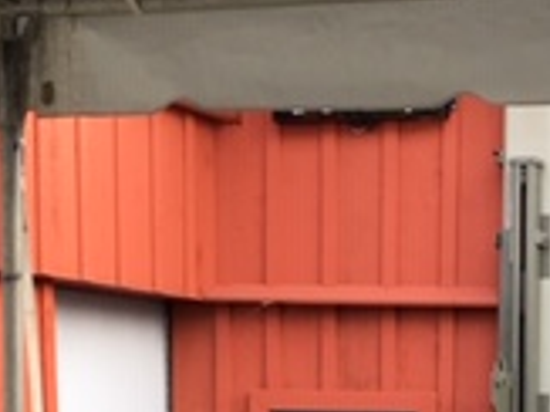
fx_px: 1810
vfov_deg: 12.3
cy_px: 632
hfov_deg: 16.8
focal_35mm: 114
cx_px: 584
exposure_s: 1/120
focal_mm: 4.15
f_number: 2.2
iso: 40
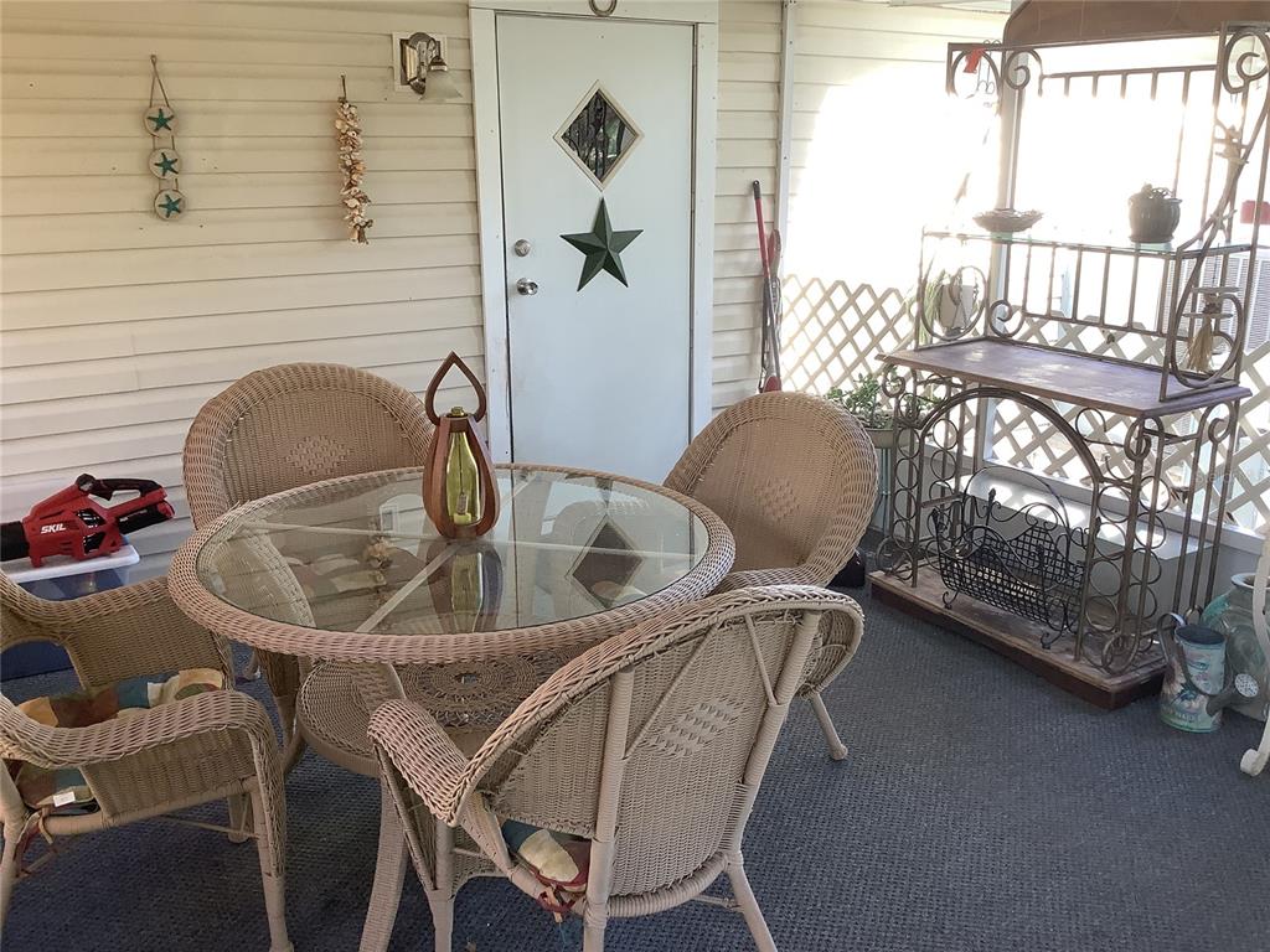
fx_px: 1137
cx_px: 635
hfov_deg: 58.4
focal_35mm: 31
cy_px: 476
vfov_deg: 45.4
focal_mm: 3.3
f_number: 2.4
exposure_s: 1/50
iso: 50
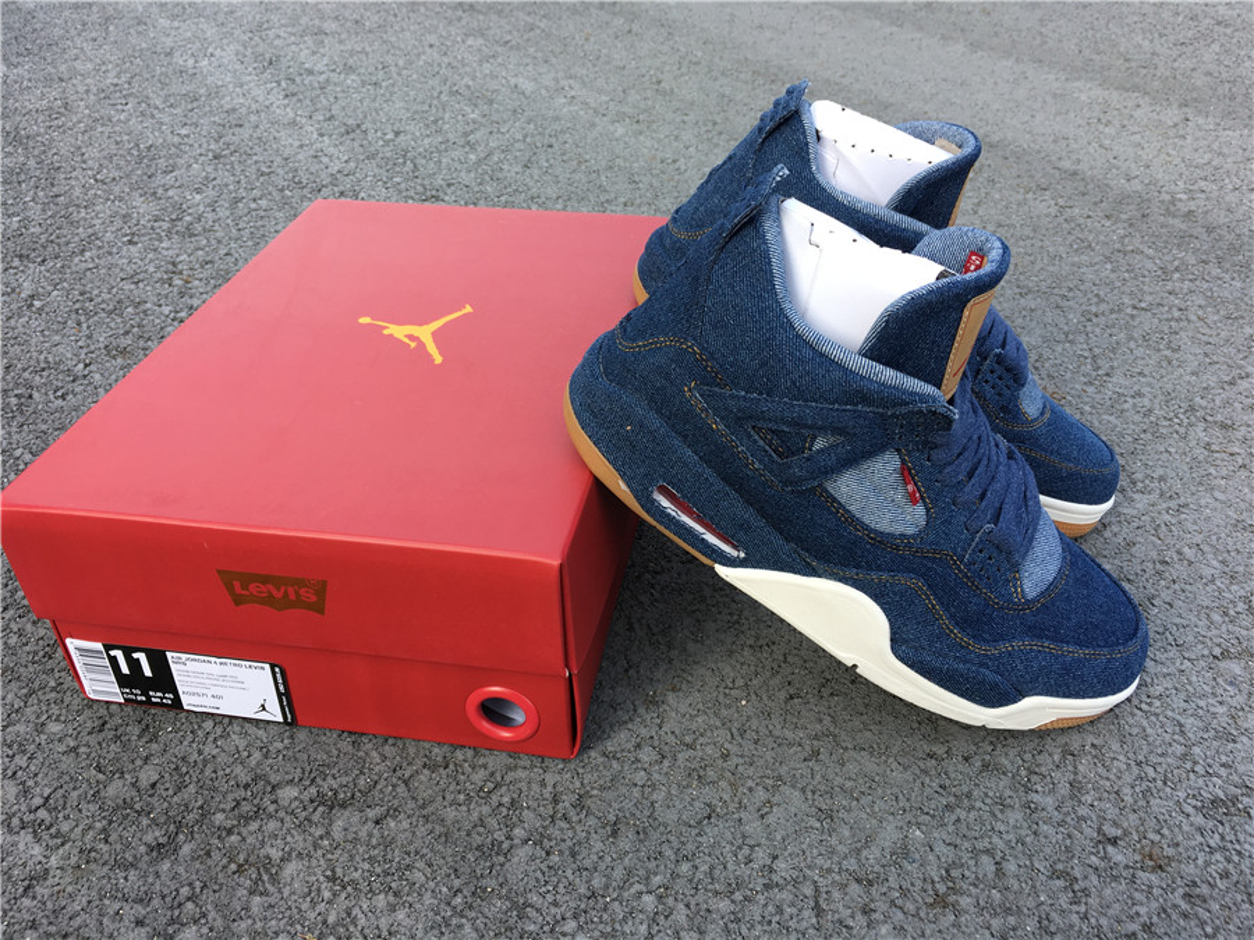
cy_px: 470
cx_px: 627
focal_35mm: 29
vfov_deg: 48.2
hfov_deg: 61.7
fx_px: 1051
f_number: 2.2
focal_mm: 4.15
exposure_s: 1/272
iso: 25
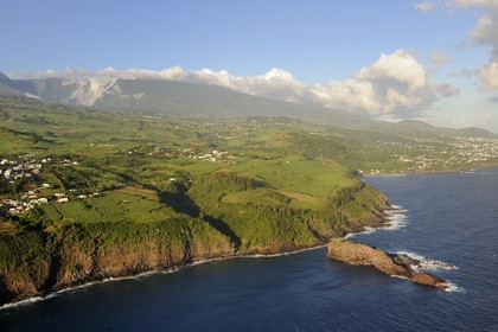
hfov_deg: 53.1
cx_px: 249
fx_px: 498
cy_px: 166
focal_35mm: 36
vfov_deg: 36.9
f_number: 7.1
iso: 400
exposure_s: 1/640
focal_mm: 36
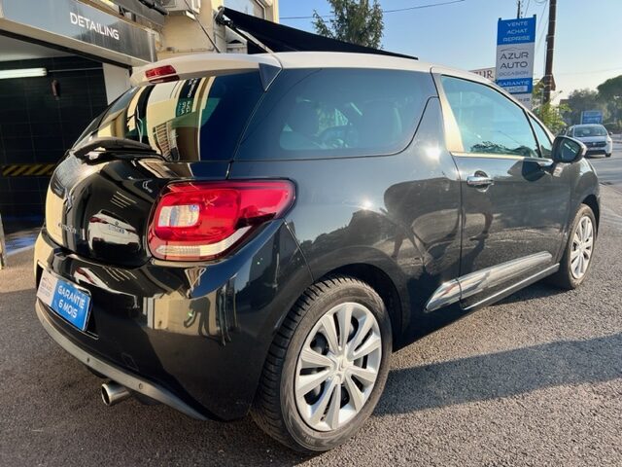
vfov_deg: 53.1
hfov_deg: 67.3
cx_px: 311
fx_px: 467
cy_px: 234
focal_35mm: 26
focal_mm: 5.7
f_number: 1.5
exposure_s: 1/1224
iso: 50
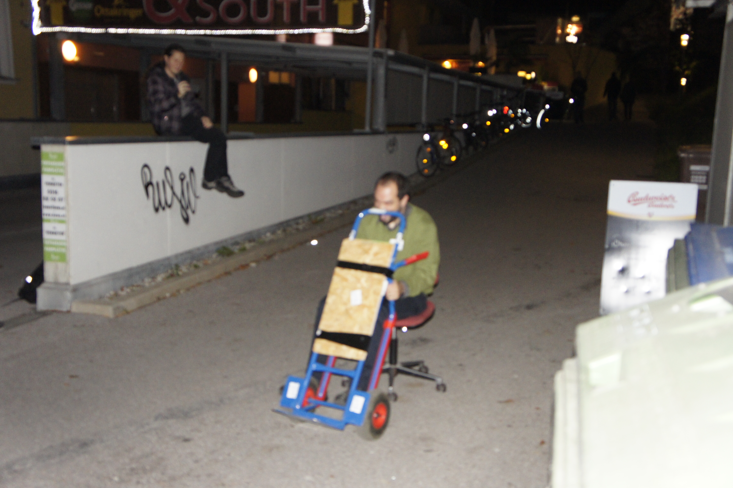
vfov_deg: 33.0
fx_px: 824
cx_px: 366
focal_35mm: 40
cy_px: 244
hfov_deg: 48.0
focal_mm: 27
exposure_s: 1/60
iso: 1600
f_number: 4
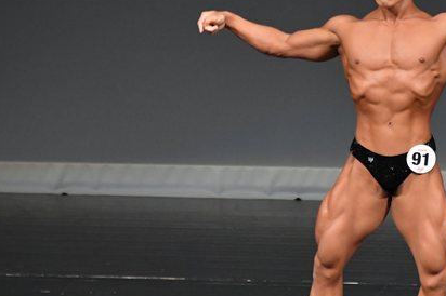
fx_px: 8727
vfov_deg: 1.9
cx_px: 391
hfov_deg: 2.9
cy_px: 142
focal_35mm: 705
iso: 4000
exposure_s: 1/400
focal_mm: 250
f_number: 5.6
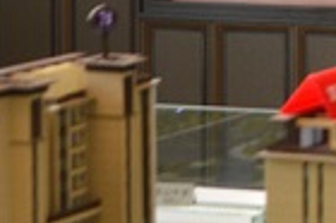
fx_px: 2098
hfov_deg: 8.3
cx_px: 840
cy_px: -312
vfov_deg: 5.9
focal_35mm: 225
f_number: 9
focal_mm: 28
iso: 400
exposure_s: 1/100
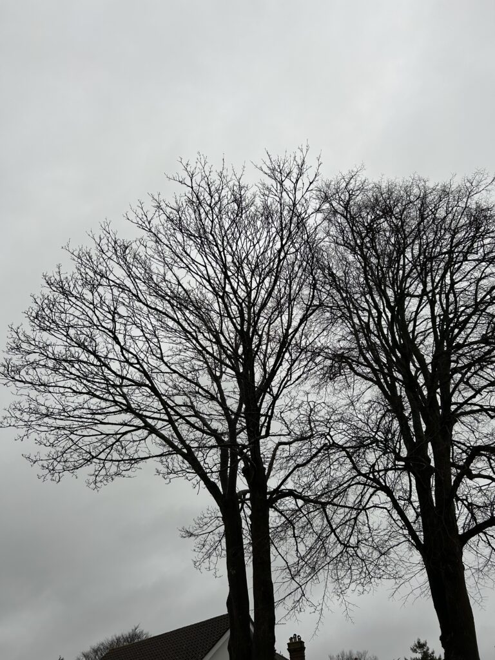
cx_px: 248
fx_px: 496
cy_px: 330
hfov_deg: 53.1
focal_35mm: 26
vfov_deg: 67.3
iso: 50
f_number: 1.5
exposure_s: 1/611
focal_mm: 5.7
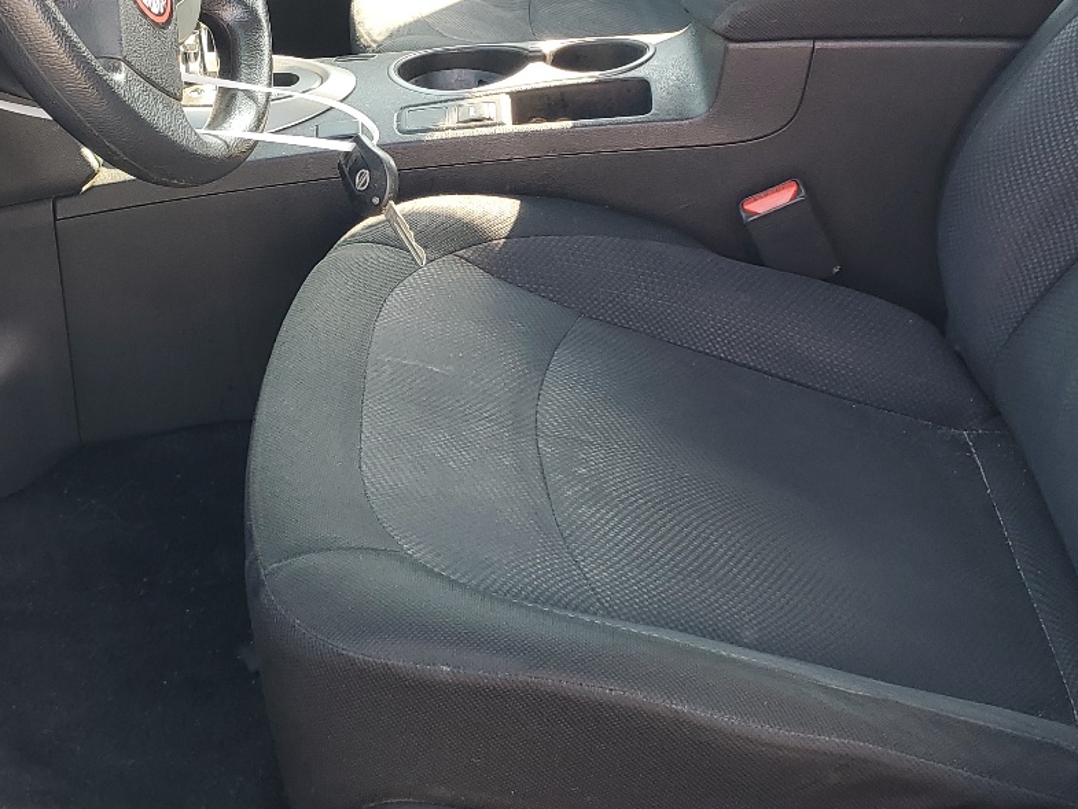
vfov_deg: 27.3
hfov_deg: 35.8
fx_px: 1651
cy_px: 243
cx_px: 353
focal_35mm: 53
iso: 50
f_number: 1.5
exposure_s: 1/130
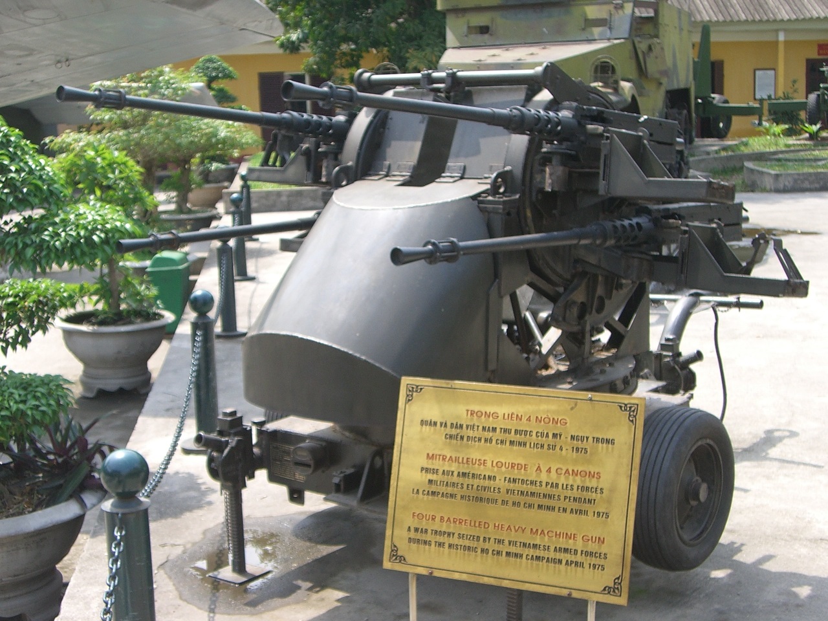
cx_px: 414
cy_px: 310
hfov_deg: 34.9
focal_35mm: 55
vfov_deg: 26.6
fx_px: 1316
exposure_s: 1/250
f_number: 3.3
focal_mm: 9
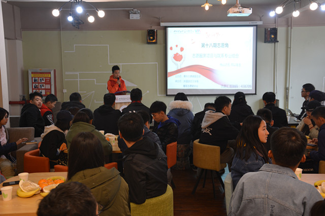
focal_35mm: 39
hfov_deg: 49.6
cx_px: 162
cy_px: 108
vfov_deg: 34.2
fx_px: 352
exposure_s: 1/15
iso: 400
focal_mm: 26
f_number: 4
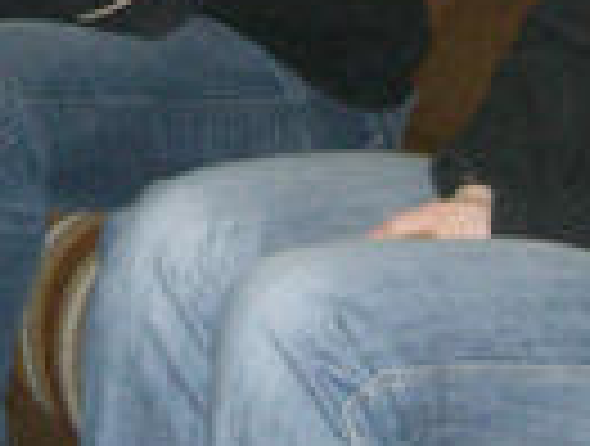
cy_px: -464
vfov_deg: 7.7
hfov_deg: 10.6
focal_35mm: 185
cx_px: 95
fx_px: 3162
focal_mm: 6.3
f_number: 3.1
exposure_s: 1/60
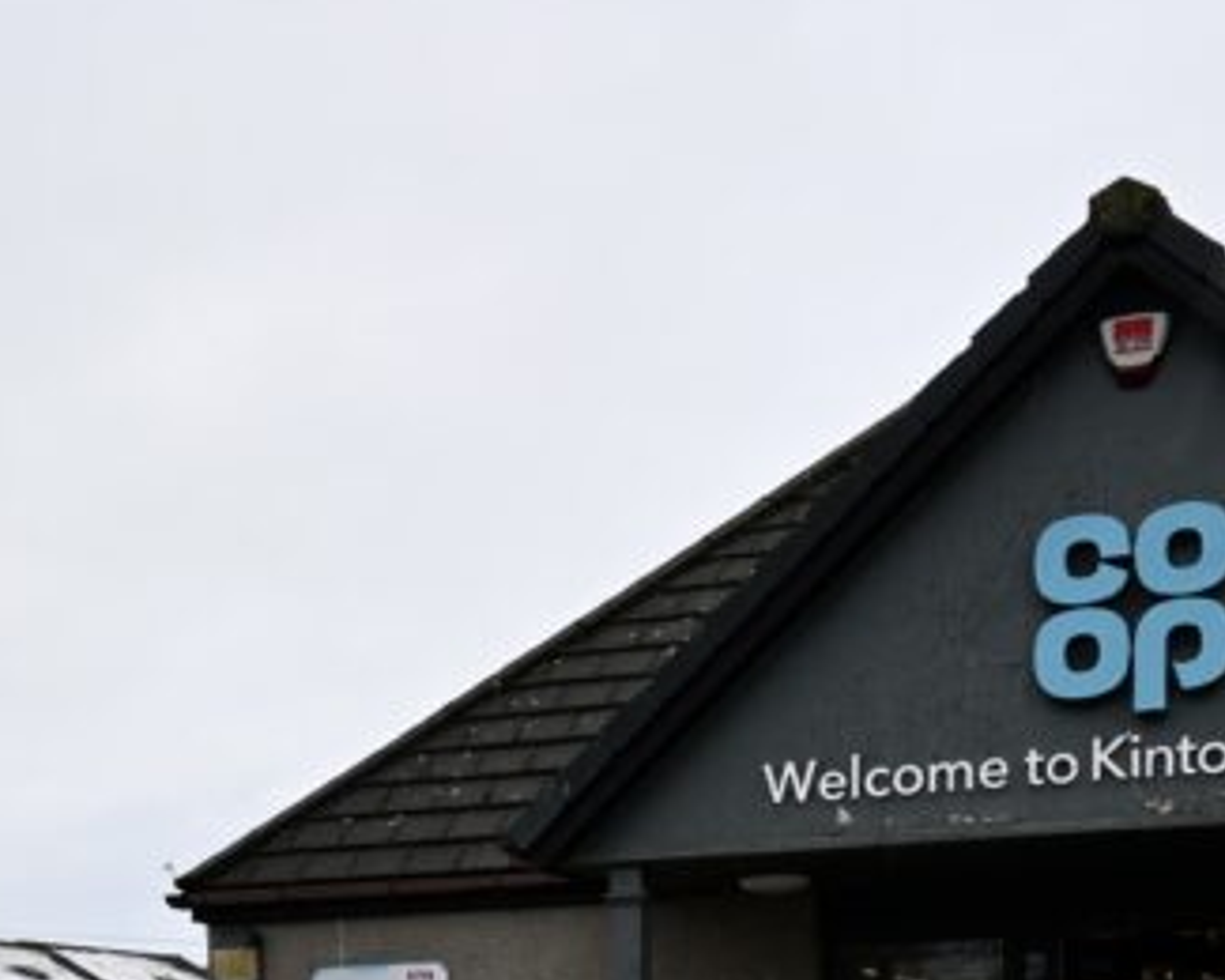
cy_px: 1261
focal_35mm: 71
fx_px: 2574
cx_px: 87
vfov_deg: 19.9
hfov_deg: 25.8
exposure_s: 1/250
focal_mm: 16
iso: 140
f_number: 5.6
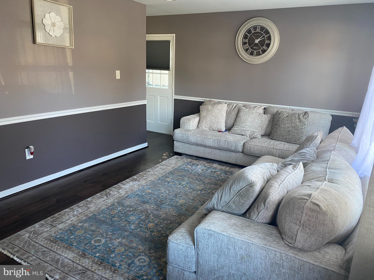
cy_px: 140
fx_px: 281
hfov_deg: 67.3
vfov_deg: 53.1
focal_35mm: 26
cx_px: 187
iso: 125
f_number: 1.8
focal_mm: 4.25
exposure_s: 1/60
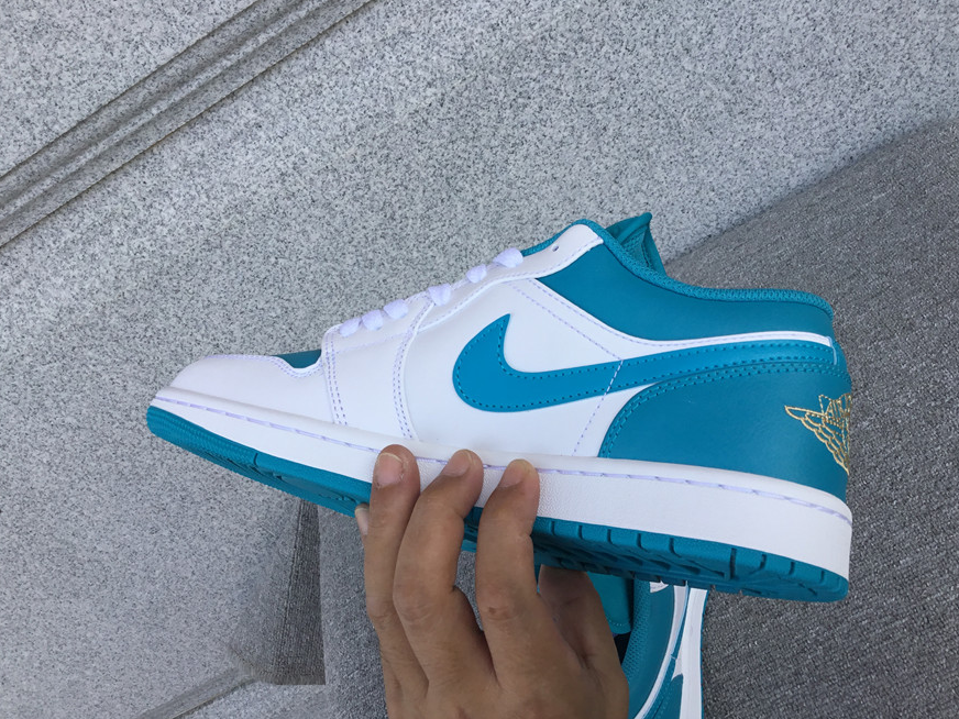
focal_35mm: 32
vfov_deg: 44.2
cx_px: 492
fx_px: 887
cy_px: 361
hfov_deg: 56.8
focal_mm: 3.3
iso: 25
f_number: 2.4
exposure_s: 1/438
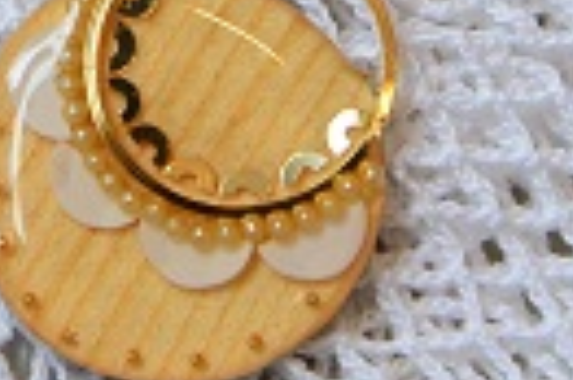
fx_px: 5357
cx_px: -131
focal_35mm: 337
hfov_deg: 6.1
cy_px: -234
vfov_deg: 4.0
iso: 400
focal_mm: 50
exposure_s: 1/60
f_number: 4
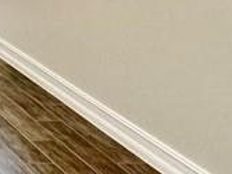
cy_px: -136
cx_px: -258
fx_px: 576
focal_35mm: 86
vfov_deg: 15.0
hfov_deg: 16.2
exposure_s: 1/120
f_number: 2.2
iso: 80
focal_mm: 2.22
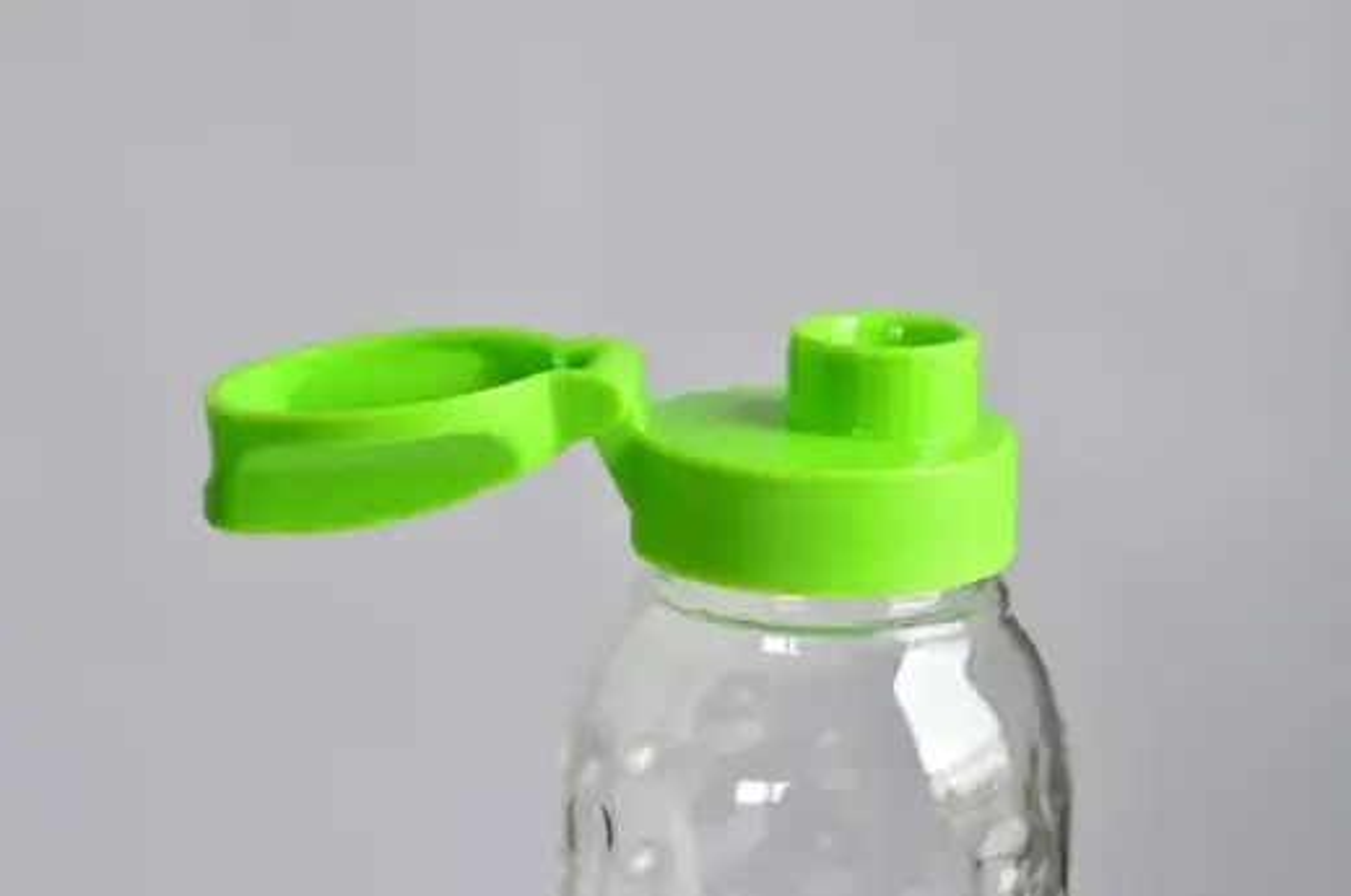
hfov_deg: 27.0
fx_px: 2810
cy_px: 448
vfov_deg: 18.1
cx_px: 676
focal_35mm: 75
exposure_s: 1/40
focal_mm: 50
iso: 200
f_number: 3.5
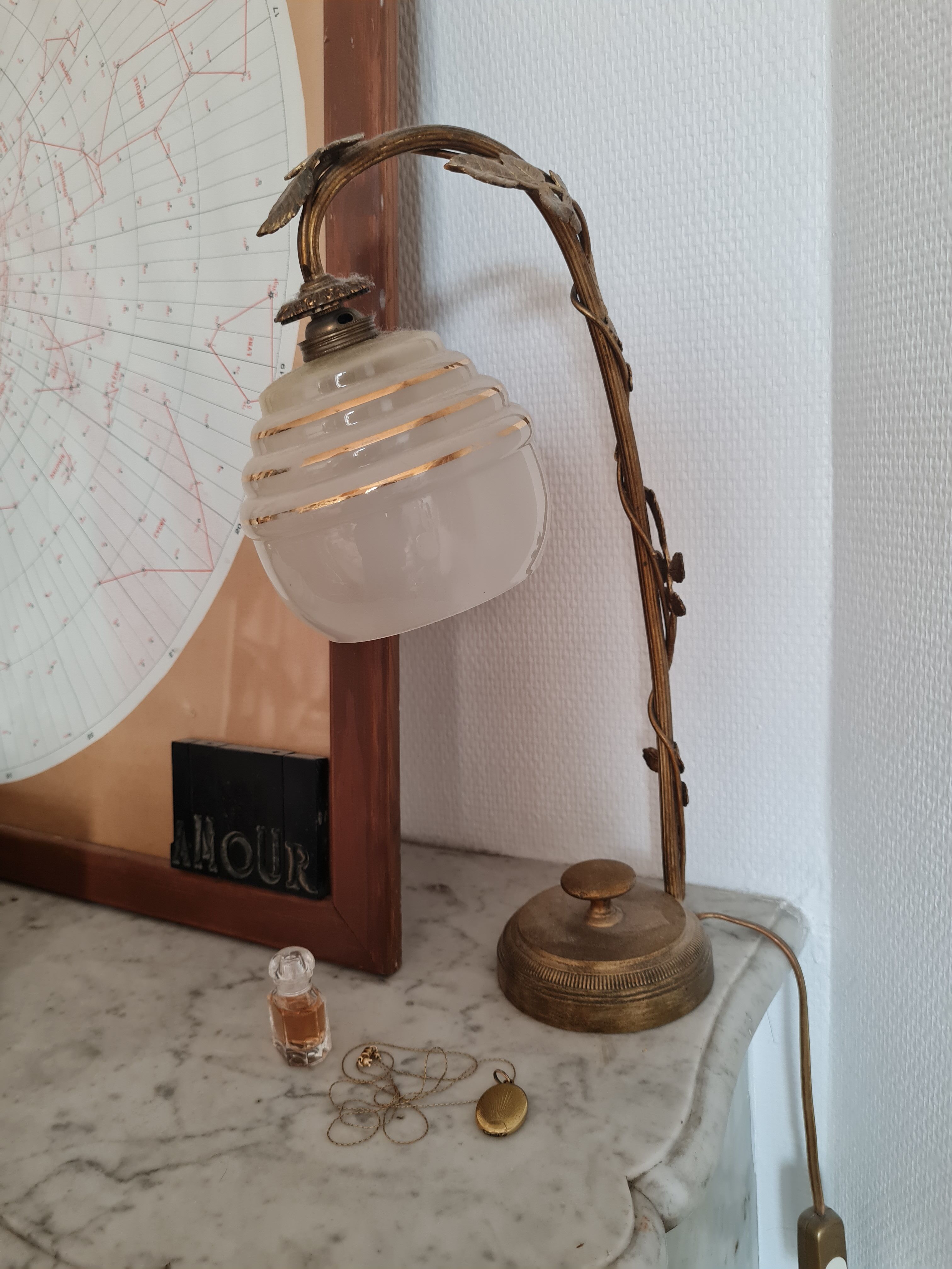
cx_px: 476
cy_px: 634
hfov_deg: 53.1
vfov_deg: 67.3
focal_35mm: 26
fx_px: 953
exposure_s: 1/50
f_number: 1.8
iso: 250
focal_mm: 5.4
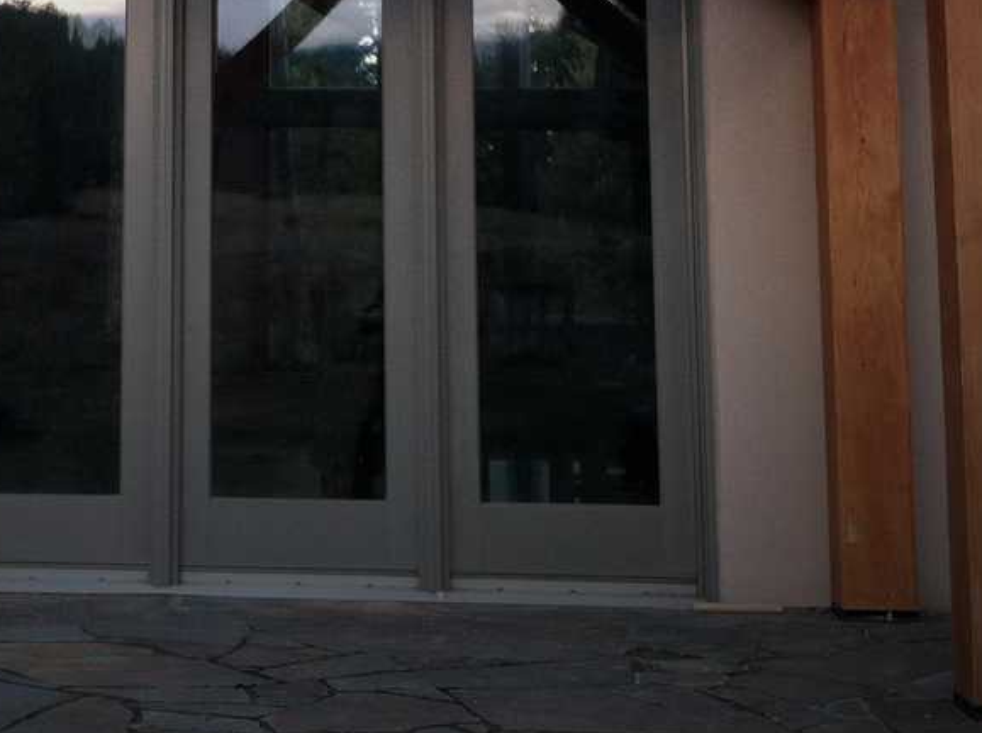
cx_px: 160
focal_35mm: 81
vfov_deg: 17.5
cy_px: -83
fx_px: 2294
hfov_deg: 23.7
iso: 80
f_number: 2.8
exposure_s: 1/40
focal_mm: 3.85
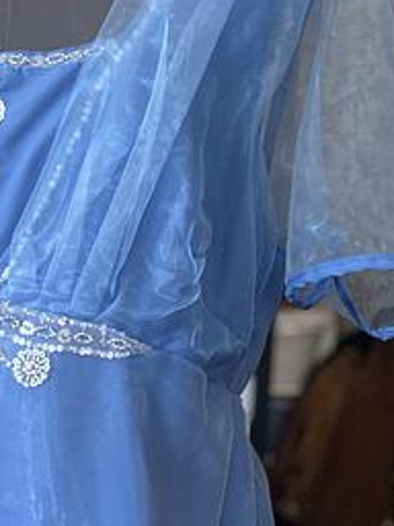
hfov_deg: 18.5
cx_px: -96
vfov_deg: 25.8
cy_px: 376
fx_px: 1138
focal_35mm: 75
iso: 250
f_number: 1.78
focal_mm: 6.86
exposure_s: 1/60
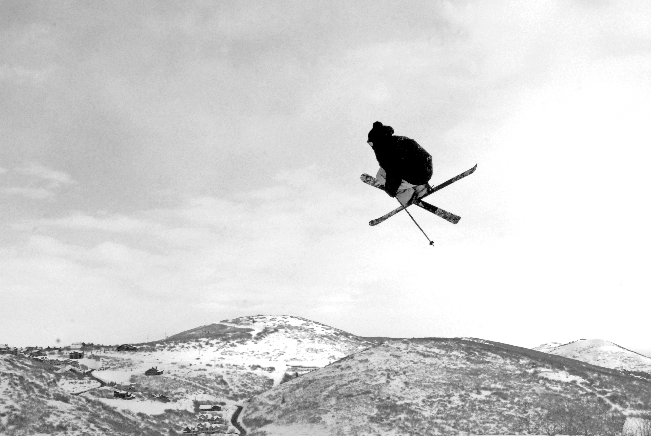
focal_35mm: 46
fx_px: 842
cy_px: 218
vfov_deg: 29.0
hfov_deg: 42.3
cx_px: 326
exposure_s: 1/1250
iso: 1250
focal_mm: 31
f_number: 18
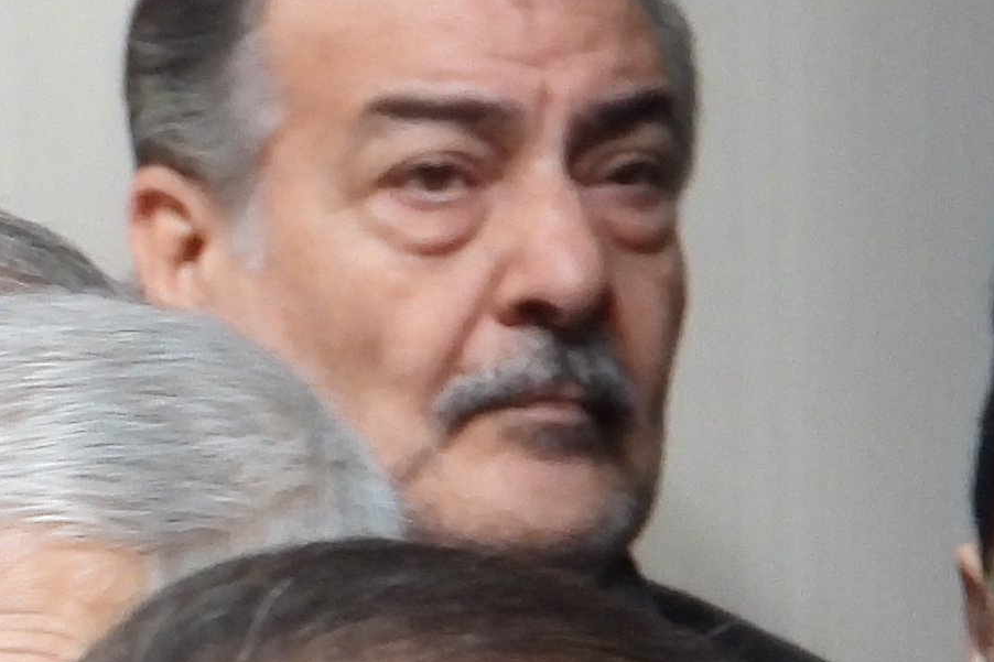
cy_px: 1019
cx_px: -1535
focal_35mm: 1834
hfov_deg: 1.1
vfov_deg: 0.7
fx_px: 50626
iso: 400
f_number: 4.5
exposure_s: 1/30
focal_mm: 62.1
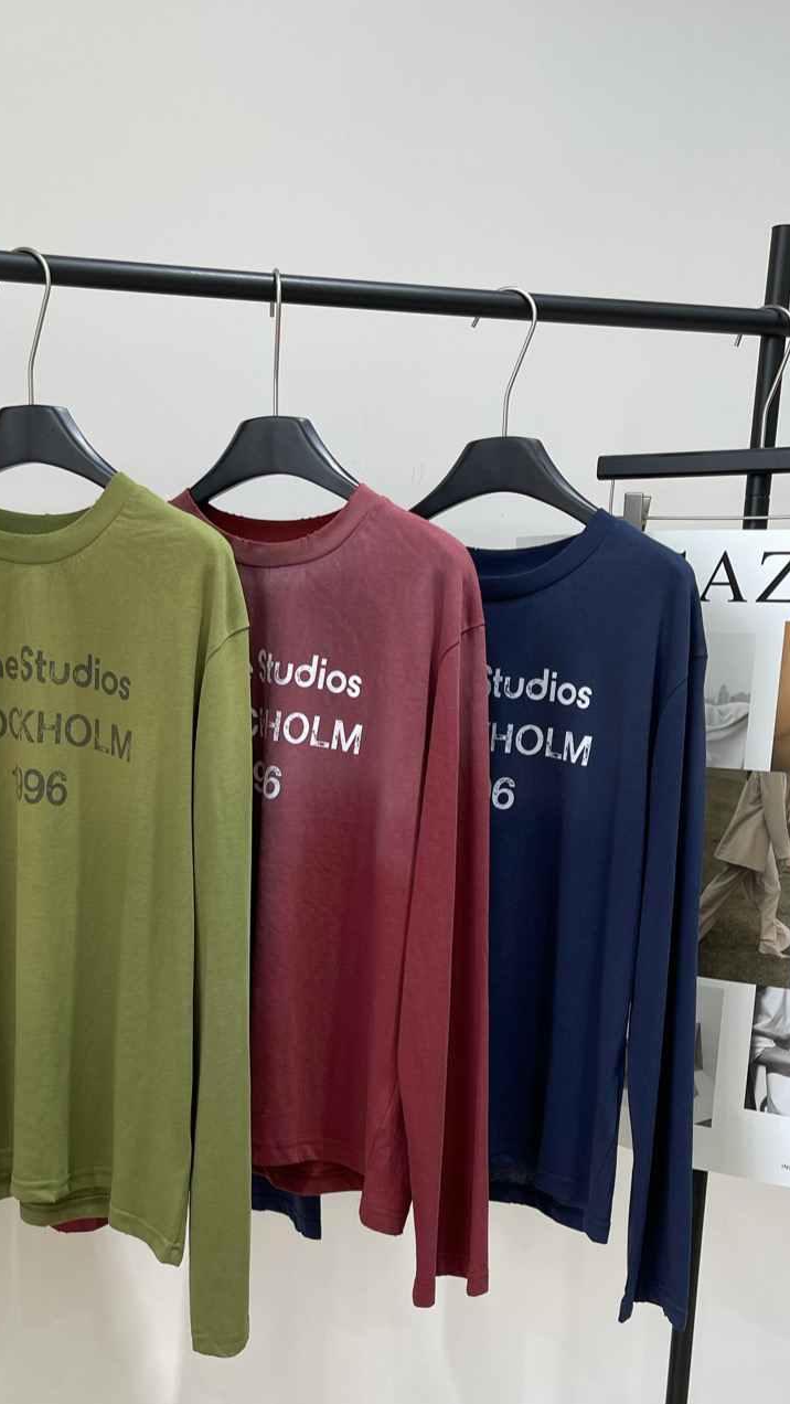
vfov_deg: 52.2
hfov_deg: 30.9
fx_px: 1414
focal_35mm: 38
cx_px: 253
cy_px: 879
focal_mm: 5.1
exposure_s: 1/121
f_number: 1.6
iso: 50
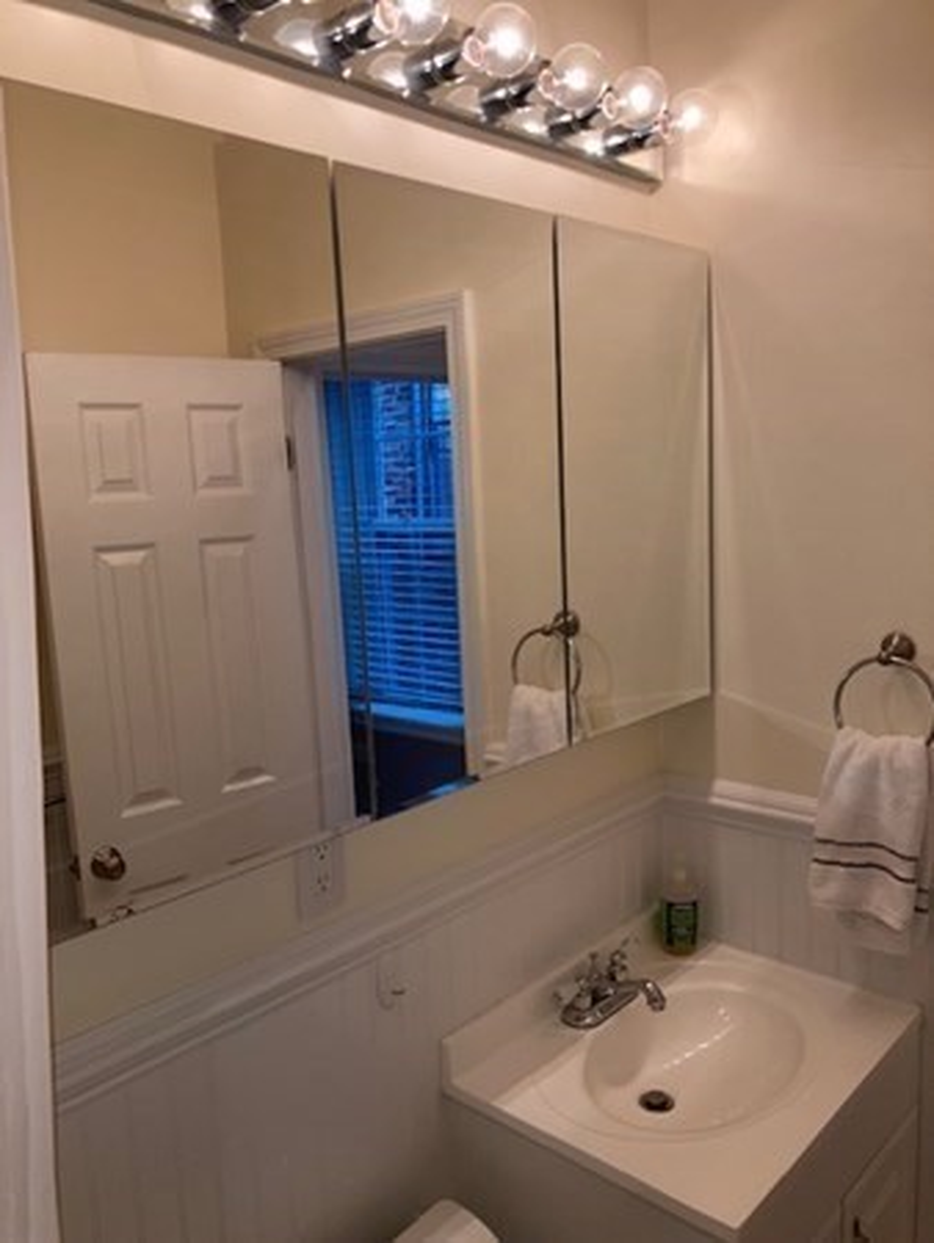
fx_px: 1006
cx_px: 467
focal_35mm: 28
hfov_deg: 49.8
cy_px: 622
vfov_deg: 63.4
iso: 20
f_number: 1.8
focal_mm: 3.99
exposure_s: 1/183
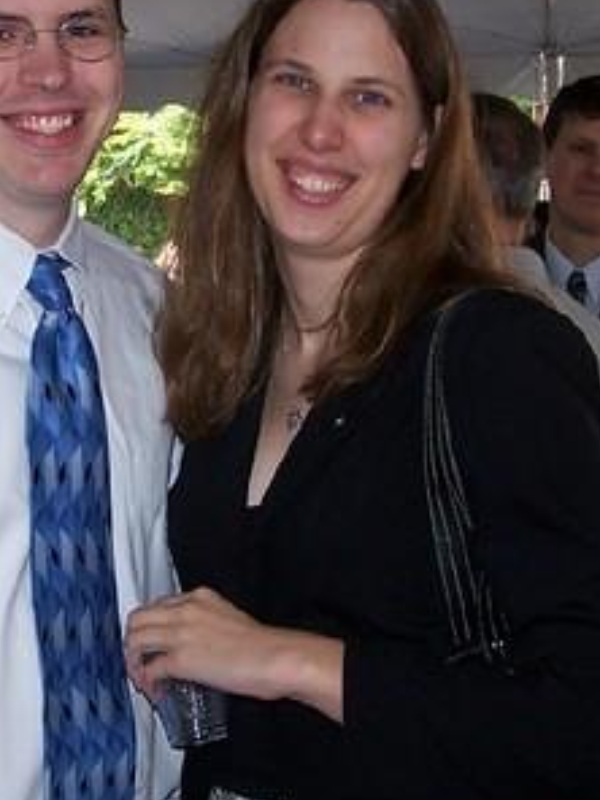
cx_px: 168
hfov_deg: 15.8
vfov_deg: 21.1
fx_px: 2149
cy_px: 354
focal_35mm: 93
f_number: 2.8
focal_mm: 7.1
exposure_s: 1/60
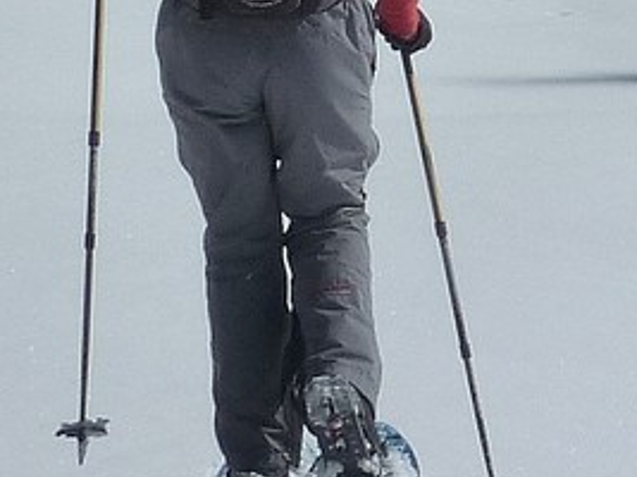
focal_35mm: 135
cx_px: 1007
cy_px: -93
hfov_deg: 13.6
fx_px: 2483
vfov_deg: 10.8
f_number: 6.3
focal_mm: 4.1
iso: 125
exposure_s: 1/1300
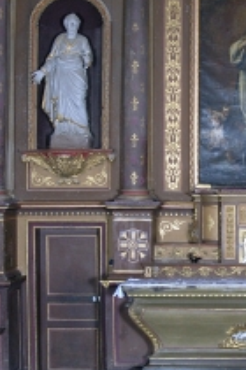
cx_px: 253
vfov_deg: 25.4
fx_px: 823
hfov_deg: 16.6
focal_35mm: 80
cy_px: 216
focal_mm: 22
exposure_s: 1/30
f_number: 5.6
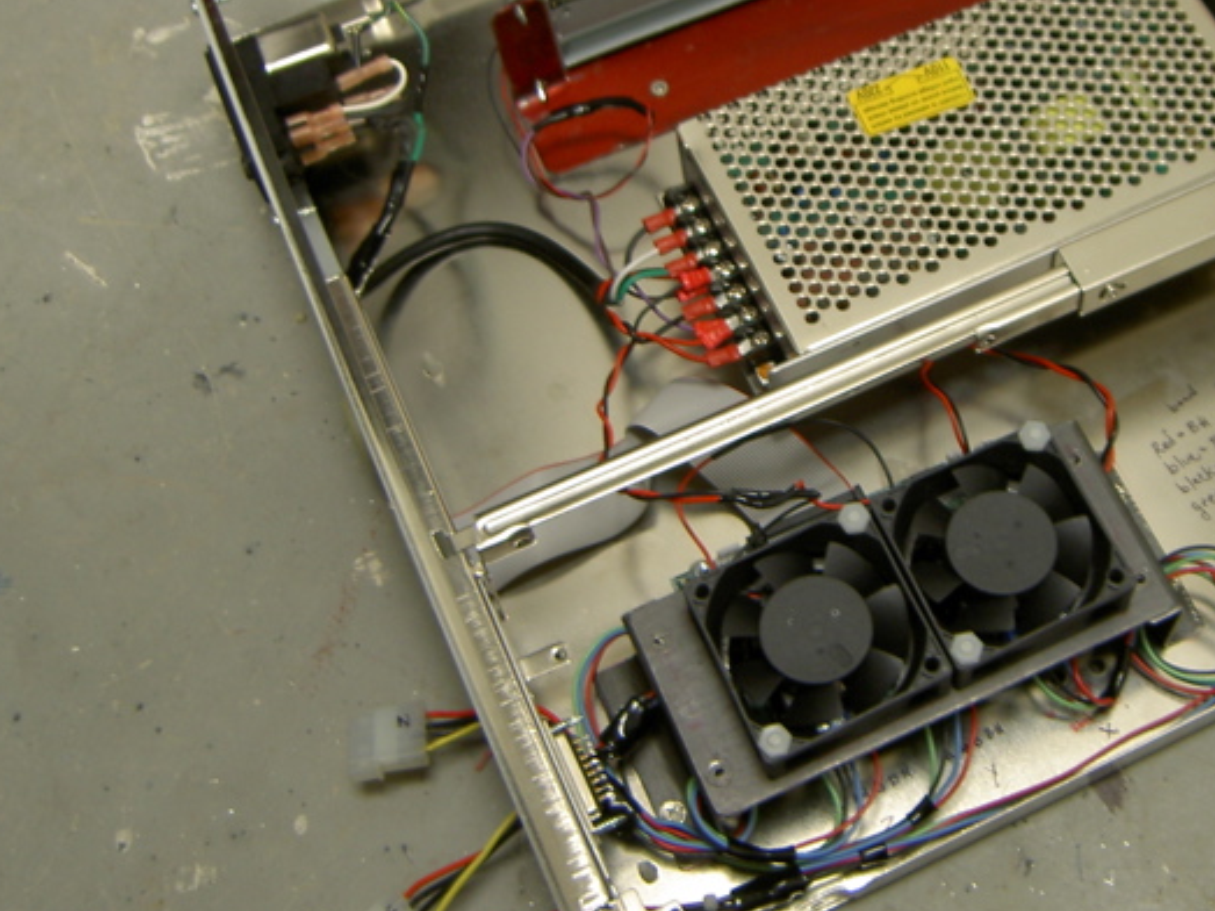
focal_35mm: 52
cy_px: 337
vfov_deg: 27.9
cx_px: 897
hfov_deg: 36.1
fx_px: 1825
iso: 50
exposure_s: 1/10
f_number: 2.8
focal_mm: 5.6
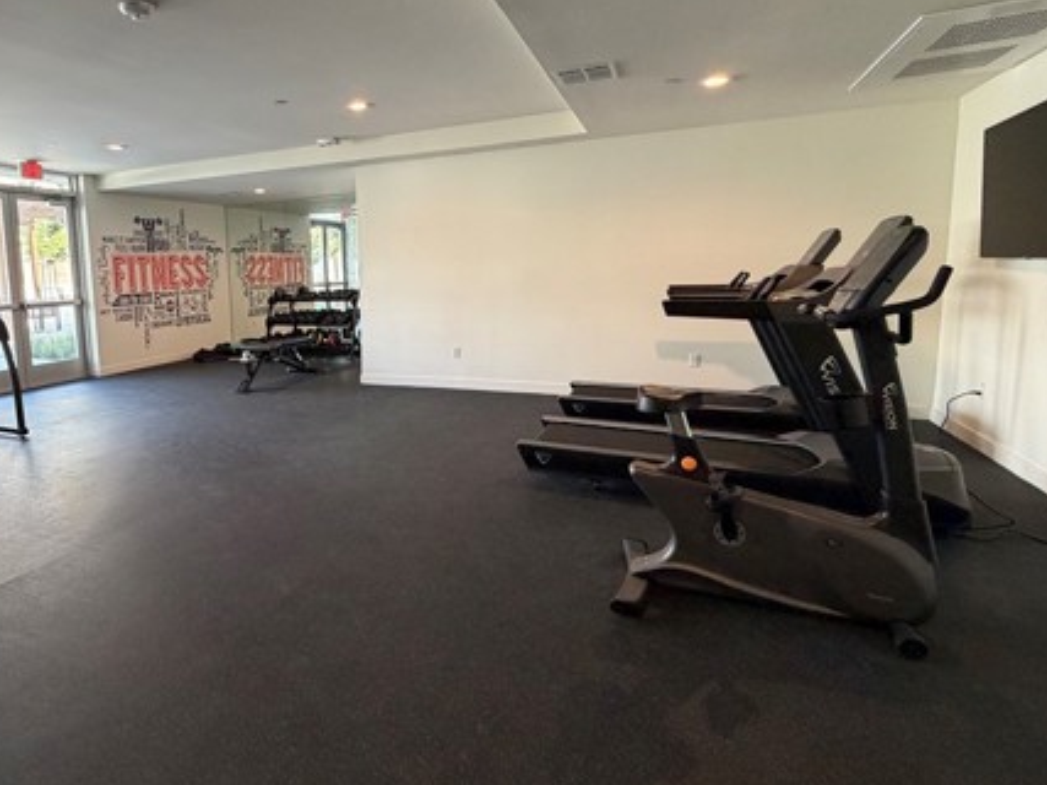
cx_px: 356
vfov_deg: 63.2
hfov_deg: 76.7
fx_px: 635
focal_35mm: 21
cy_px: 343
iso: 320
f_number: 2.2
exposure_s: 1/120
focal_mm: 2.22
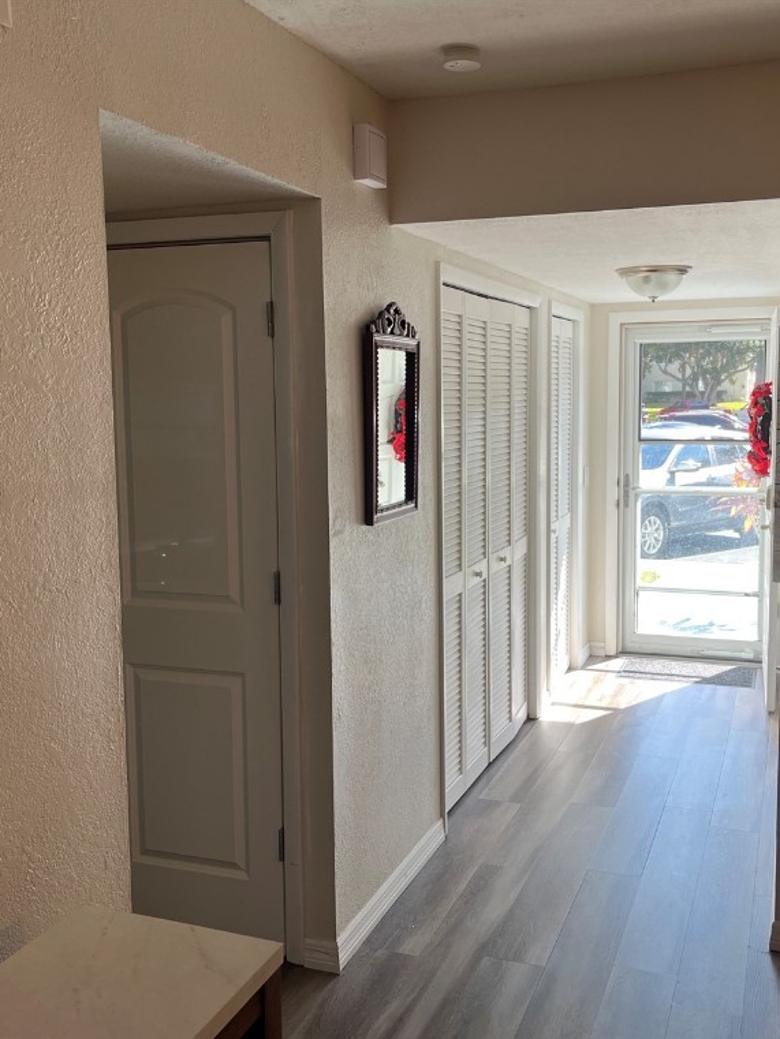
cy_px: 522
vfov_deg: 52.6
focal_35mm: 35
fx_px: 1051
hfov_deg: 40.7
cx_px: 411
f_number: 1.6
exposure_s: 1/139
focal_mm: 5.1
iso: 32
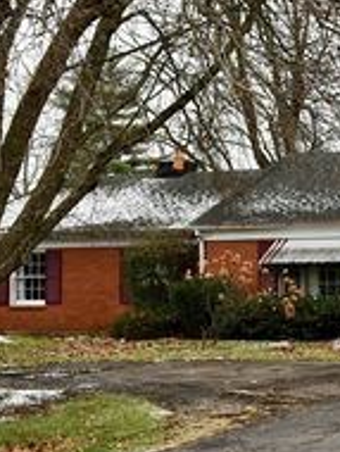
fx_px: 1124
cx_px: 509
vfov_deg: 22.7
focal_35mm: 86
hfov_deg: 15.8
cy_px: 225
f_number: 5
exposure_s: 1/100
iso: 400
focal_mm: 23
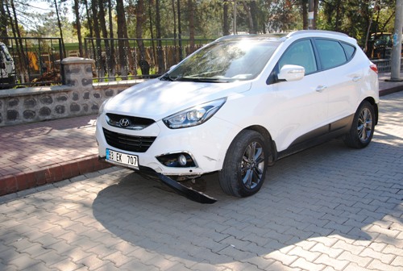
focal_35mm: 38
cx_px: 202
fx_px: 421
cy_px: 136
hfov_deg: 51.2
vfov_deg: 35.7
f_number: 4.5
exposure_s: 1/200
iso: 100
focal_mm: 25
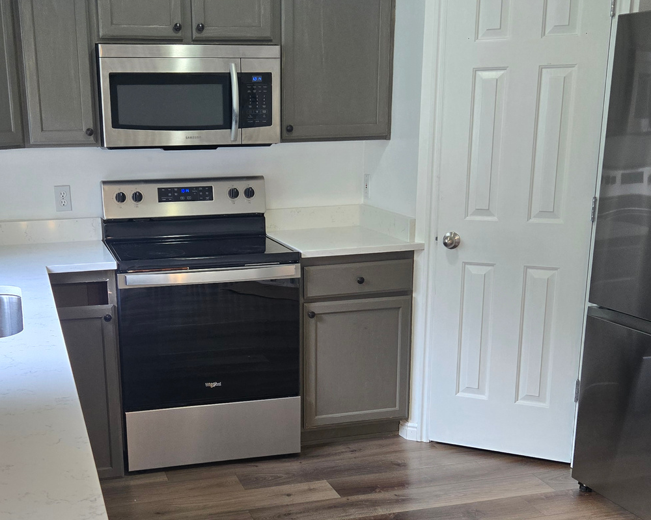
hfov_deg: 40.1
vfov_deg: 32.5
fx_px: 886
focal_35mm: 46
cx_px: 256
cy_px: 349
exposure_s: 1/120
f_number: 1.8
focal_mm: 5.4
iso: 125
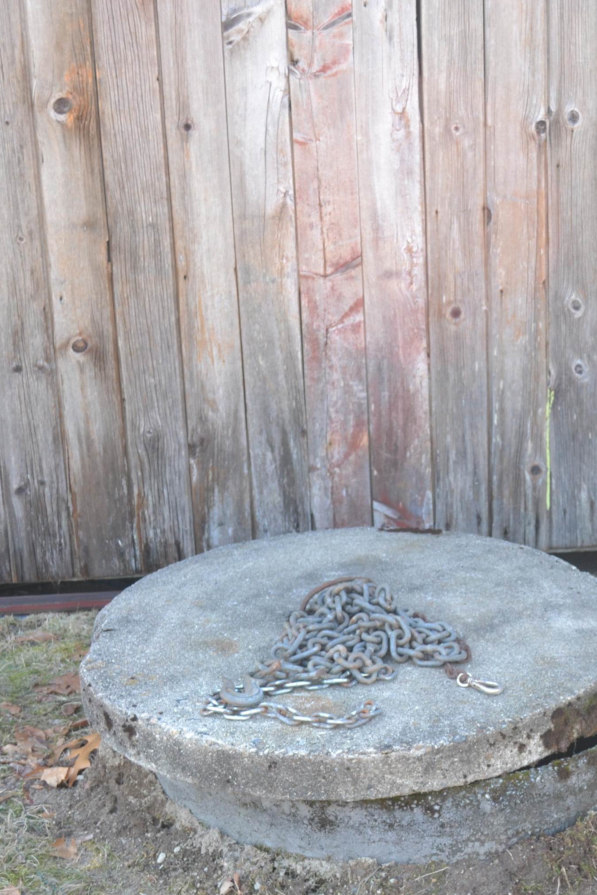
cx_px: 553
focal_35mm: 64
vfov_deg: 31.4
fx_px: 1592
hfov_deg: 20.7
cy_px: 451
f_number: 5
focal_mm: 28
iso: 400
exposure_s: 1/100
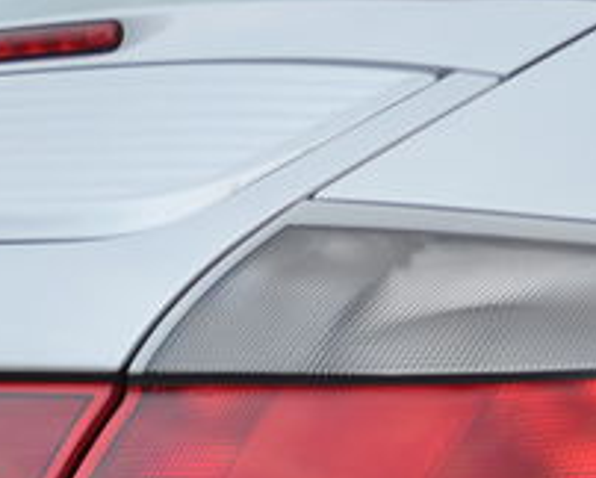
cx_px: 189
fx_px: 2260
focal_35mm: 128
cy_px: 696
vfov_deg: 11.6
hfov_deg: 15.0
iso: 500
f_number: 4
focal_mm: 24
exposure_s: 1/60
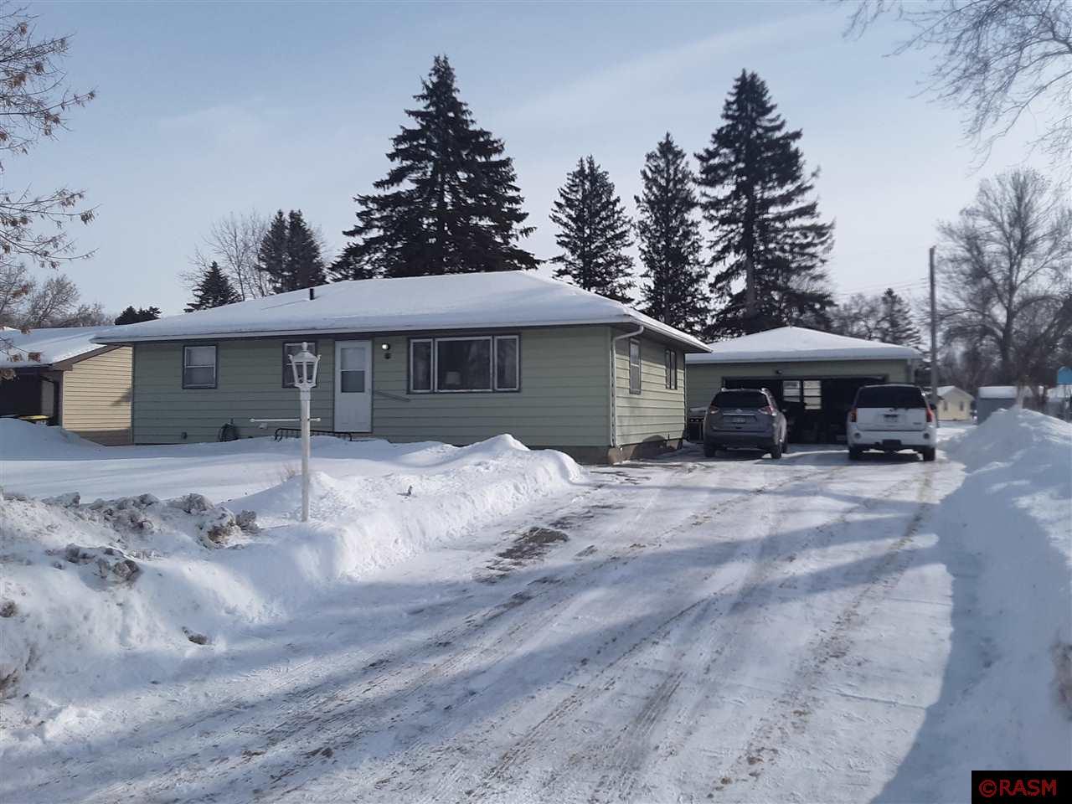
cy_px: 402
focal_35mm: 28
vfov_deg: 49.7
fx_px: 867
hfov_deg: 63.4
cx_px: 536
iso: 40
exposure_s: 1/4132
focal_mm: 2.91
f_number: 1.9
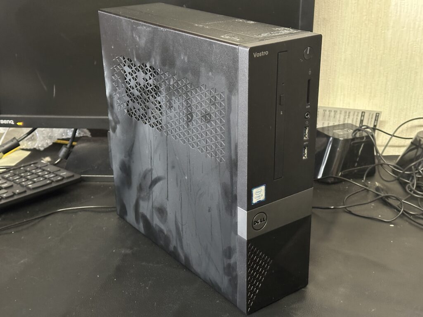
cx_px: 212
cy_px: 158
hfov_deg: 39.7
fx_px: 587
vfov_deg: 30.3
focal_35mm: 48
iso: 640
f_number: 1.78
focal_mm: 6.86
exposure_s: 1/25
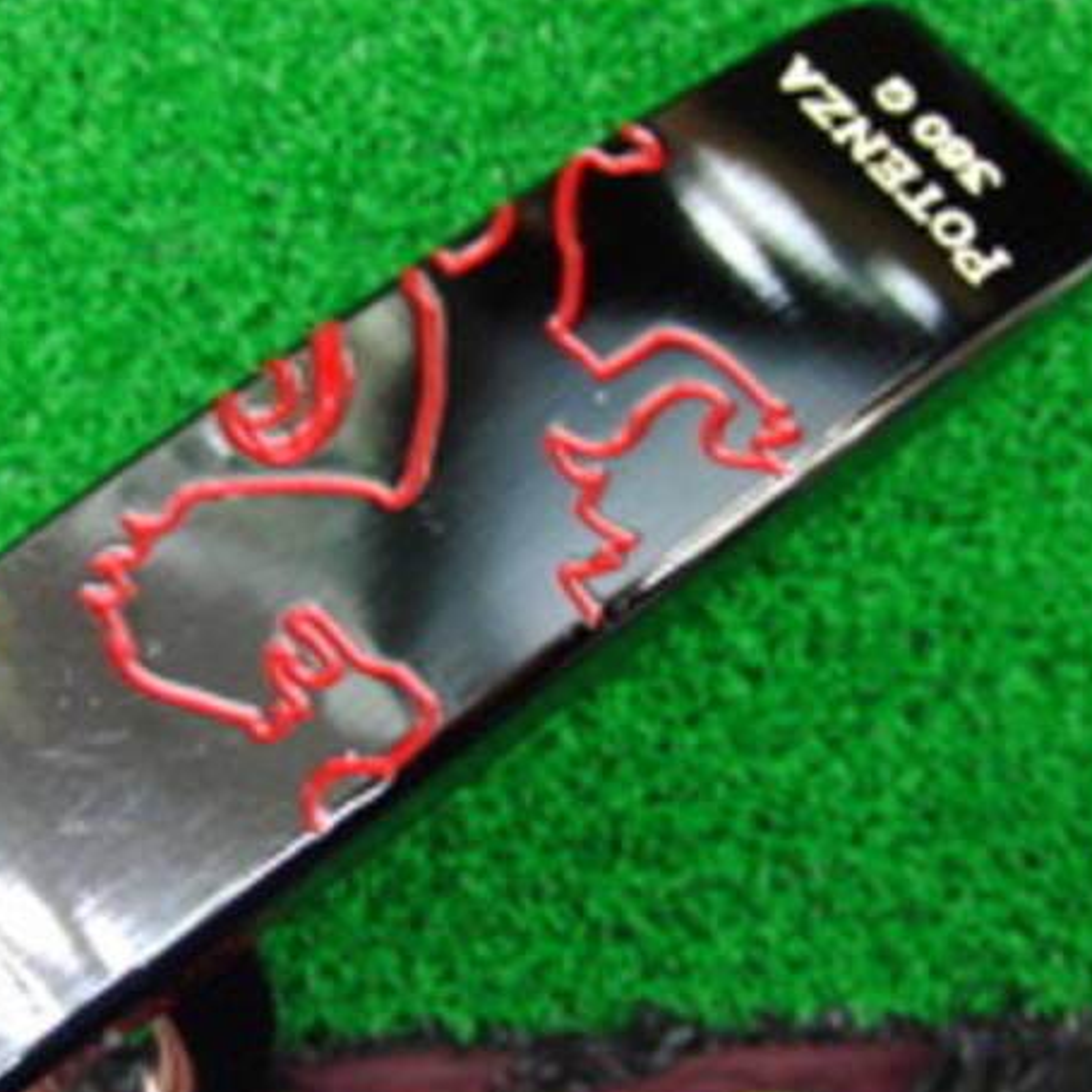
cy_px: 552
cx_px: 391
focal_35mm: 46
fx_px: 1642
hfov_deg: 36.5
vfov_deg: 36.8
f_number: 3.6
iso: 400
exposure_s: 1/25
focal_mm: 6.42
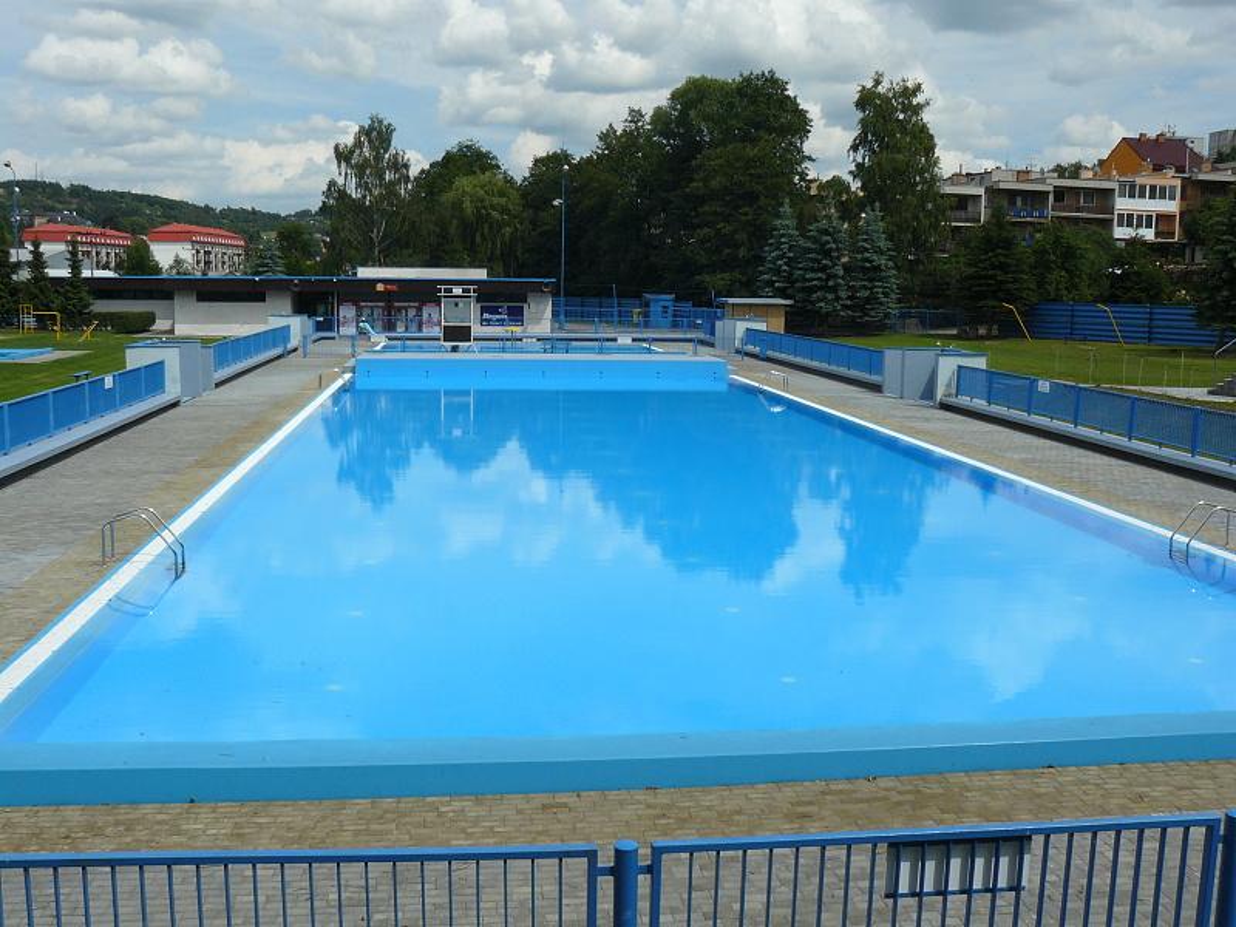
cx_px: 618
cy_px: 464
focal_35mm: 36
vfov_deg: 39.7
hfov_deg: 51.4
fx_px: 1285
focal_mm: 6
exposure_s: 1/400
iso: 100
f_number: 7.1
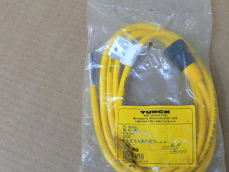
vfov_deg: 30.2
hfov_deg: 39.5
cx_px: 140
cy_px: 99
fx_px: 317
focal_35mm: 48
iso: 200
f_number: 2.8
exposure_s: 1/20
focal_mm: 4.6
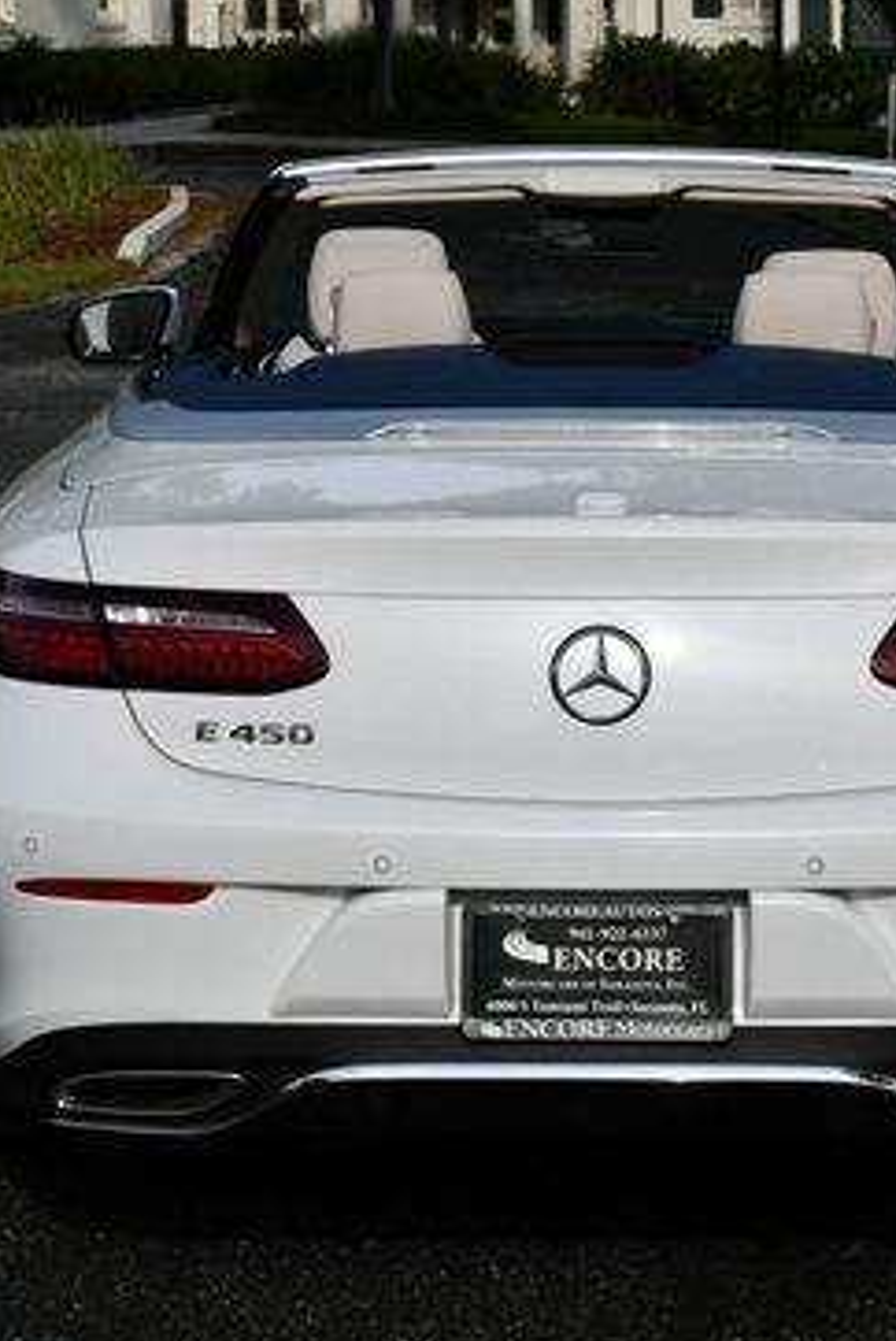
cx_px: 559
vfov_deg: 20.6
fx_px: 3689
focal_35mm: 99
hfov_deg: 13.8
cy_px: 585
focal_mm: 28
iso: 100
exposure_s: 1/320
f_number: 9
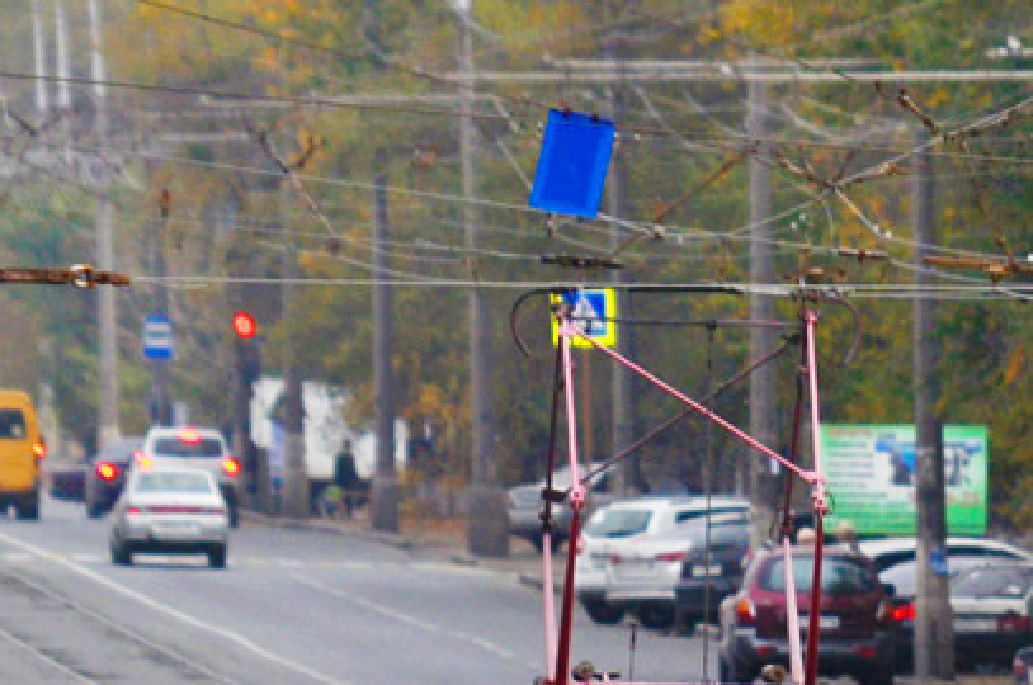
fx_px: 25354
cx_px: 1081
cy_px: 762
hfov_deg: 2.3
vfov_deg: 1.5
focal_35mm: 885
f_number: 5.6
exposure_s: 1/250
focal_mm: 200
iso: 400
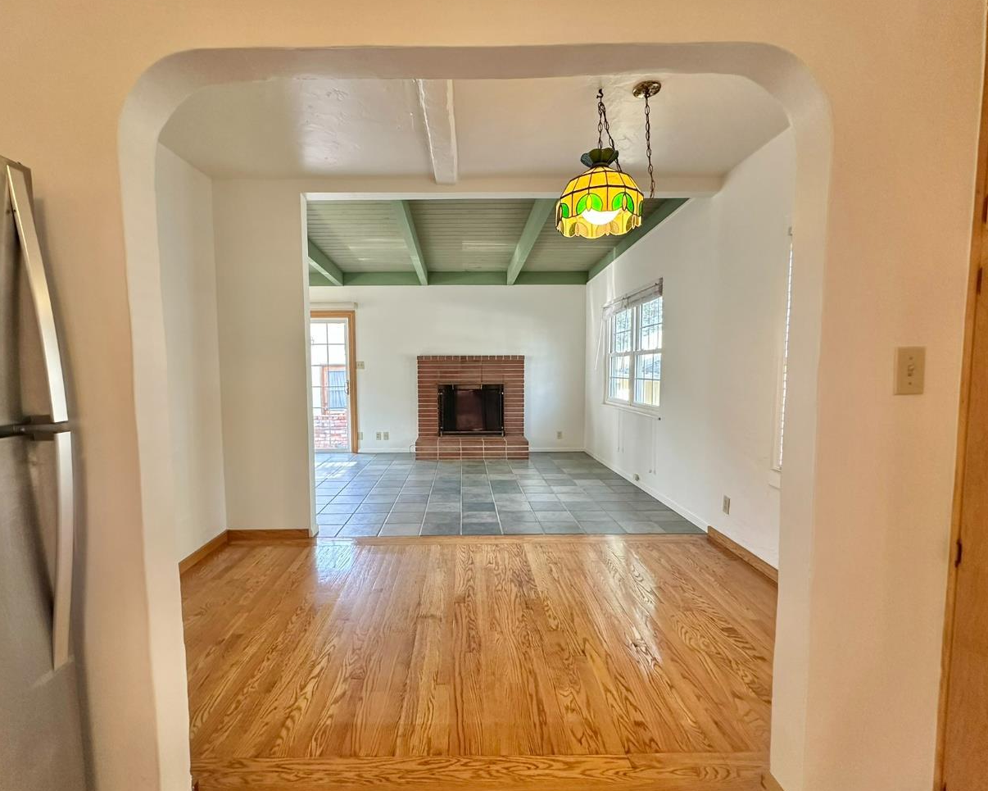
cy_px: 409
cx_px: 467
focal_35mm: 17
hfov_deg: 89.6
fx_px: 497
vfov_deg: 77.0
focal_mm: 2.22
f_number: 2.2
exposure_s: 1/60
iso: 250
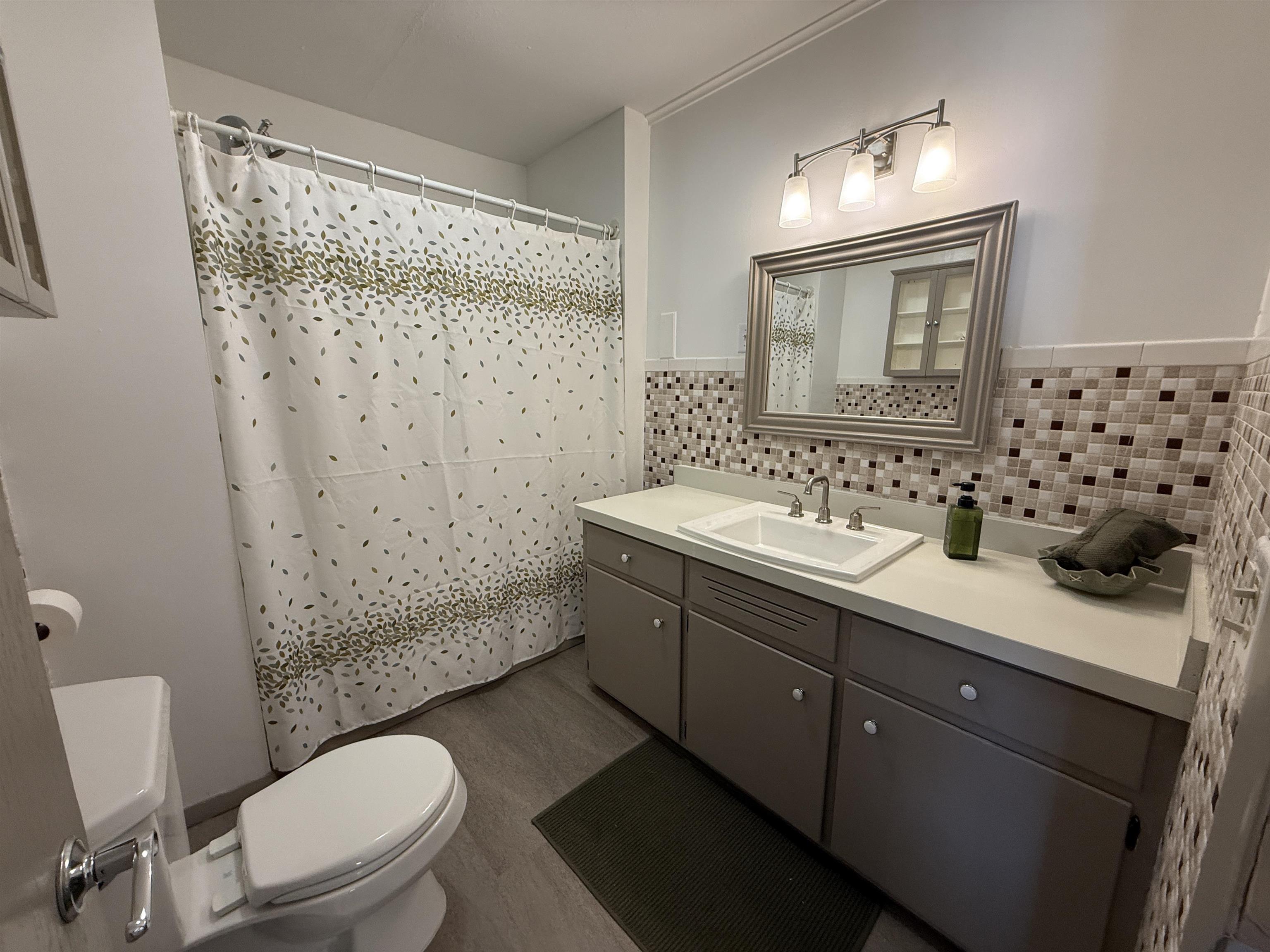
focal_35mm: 14
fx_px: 514
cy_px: 476
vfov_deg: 85.7
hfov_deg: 102.1
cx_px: 635
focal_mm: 2.22
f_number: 2.2
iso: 160
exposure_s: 1/60
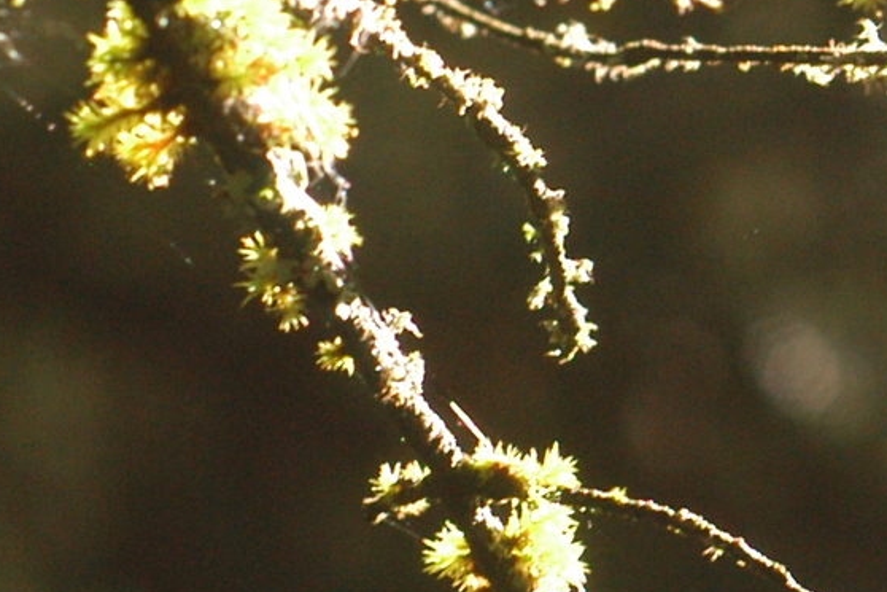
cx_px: 1572
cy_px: 102
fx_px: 8278
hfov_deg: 6.0
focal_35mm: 336
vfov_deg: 4.1
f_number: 5
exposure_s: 1/160
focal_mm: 50
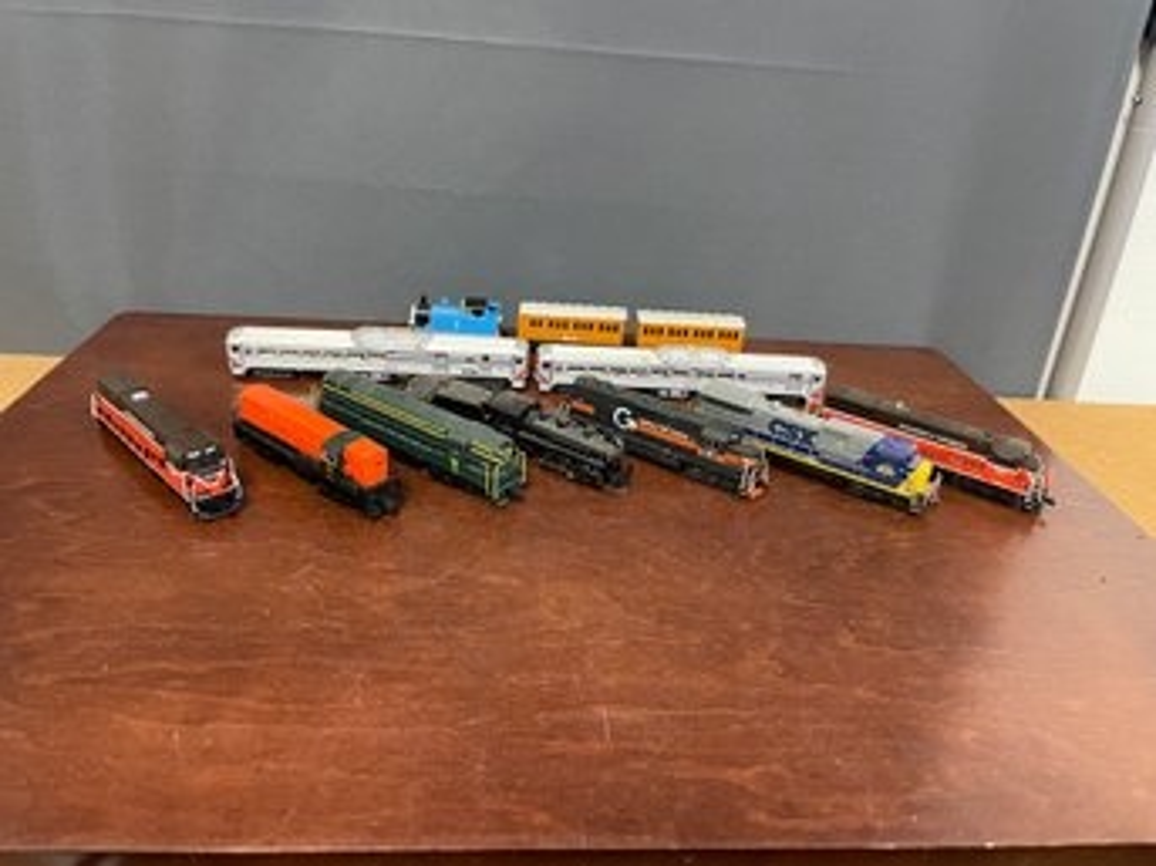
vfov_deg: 53.0
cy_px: 433
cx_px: 578
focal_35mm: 26
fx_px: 868
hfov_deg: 67.3
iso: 500
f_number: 1.6
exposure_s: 1/60
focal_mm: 4.2
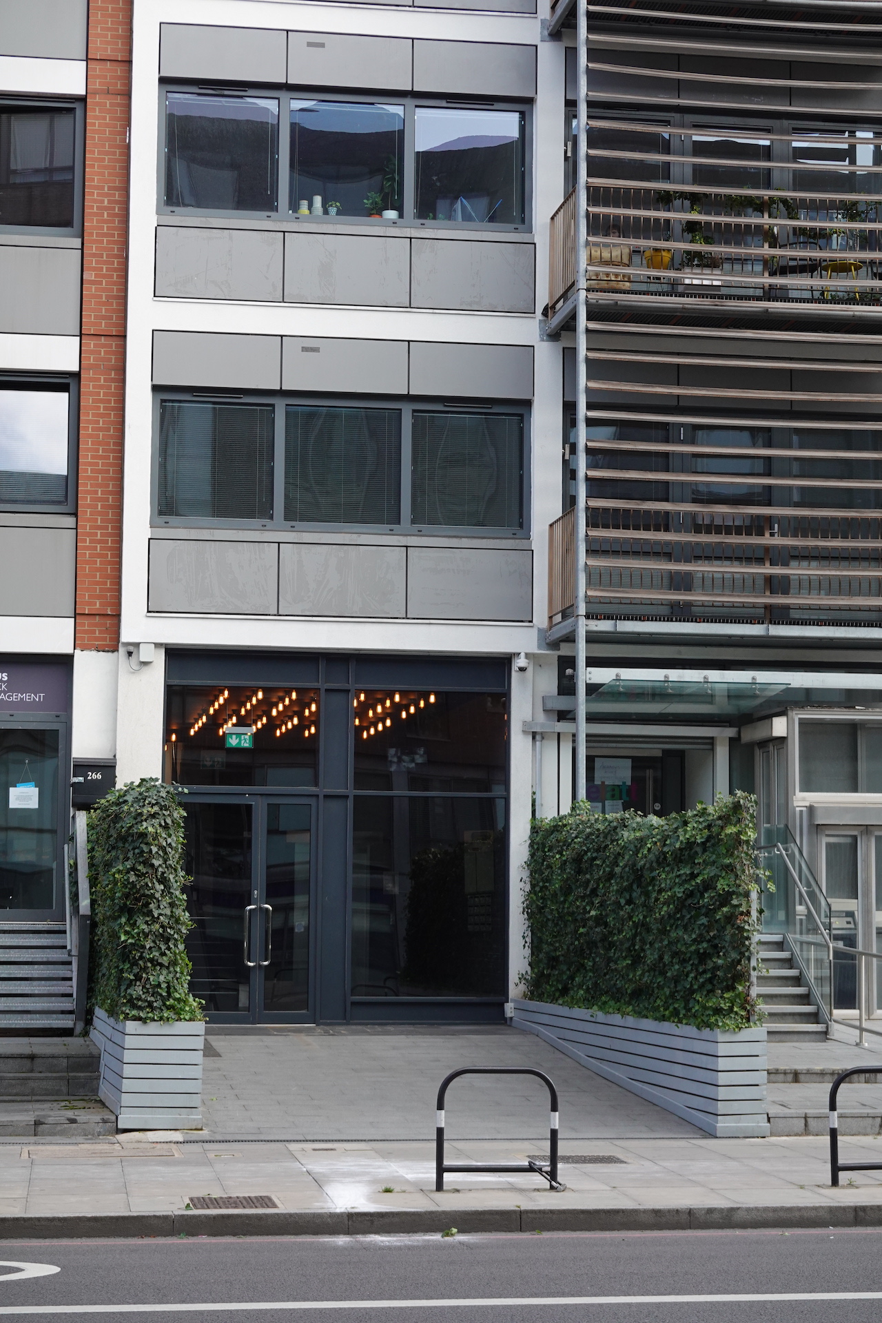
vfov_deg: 28.1
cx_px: 441
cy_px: 662
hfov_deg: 18.9
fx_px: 2646
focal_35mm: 72
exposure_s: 1/320
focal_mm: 26.37
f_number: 4
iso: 200
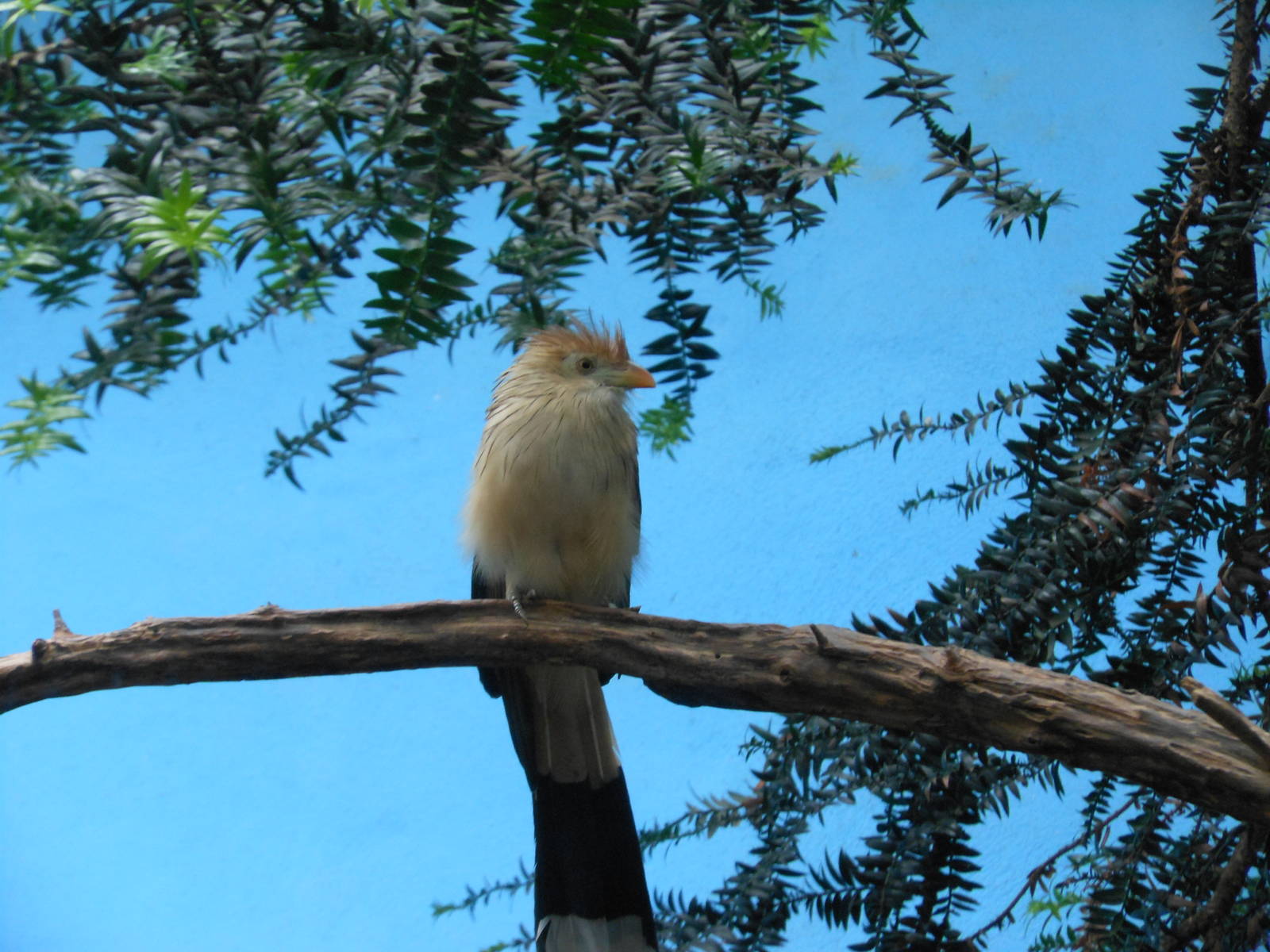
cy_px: 476
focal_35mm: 141
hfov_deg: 14.0
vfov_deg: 10.5
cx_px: 635
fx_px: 5173
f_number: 5.5
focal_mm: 25.3
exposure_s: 1/30
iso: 320
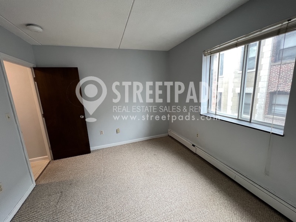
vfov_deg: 89.9
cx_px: 148
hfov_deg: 106.2
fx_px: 111
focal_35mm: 13
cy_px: 111
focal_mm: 1.57
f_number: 1.8
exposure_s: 1/120
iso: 250
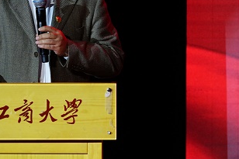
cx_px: 36
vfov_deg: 3.1
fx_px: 2979
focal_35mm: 449
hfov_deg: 4.6
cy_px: 34
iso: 800
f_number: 6.3
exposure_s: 1/100
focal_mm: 173
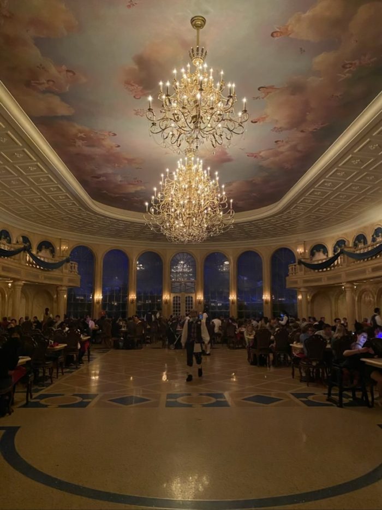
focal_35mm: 26
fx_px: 383
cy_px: 255
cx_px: 191
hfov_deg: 53.0
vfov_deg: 67.3
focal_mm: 4.25
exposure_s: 1/30
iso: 800
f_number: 1.8
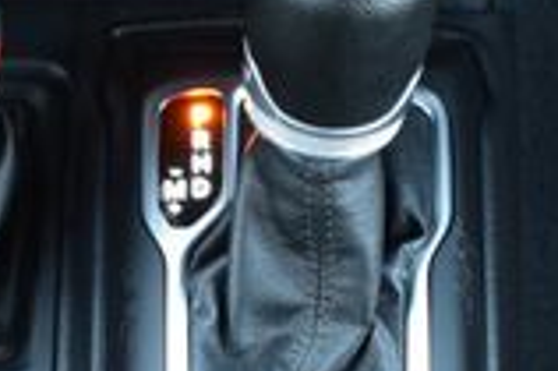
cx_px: 148
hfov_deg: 15.3
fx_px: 2075
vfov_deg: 10.0
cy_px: 484
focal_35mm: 134
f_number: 3.8
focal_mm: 22
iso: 1600
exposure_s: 1/13
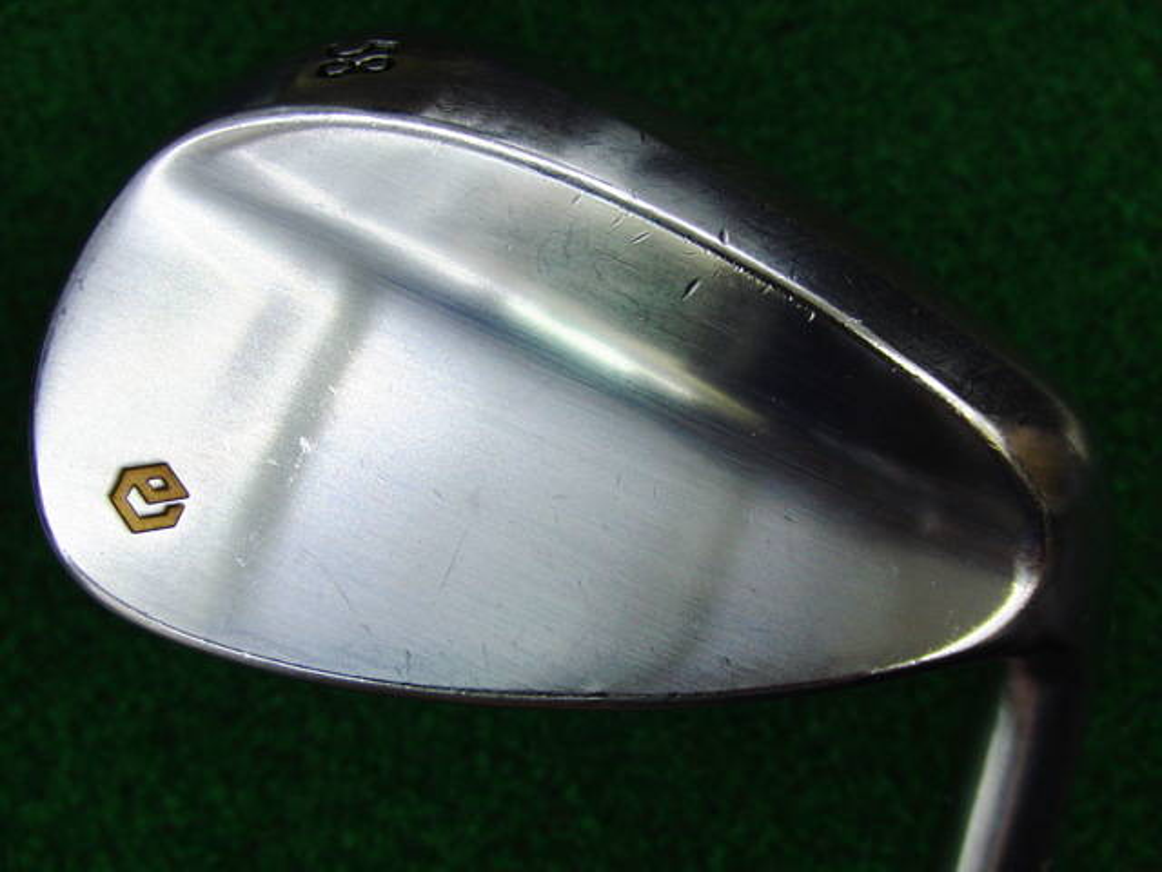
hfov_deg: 50.1
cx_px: 581
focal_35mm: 37
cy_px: 436
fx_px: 1242
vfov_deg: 38.7
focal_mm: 6.42
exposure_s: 1/80
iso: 160
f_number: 3.6
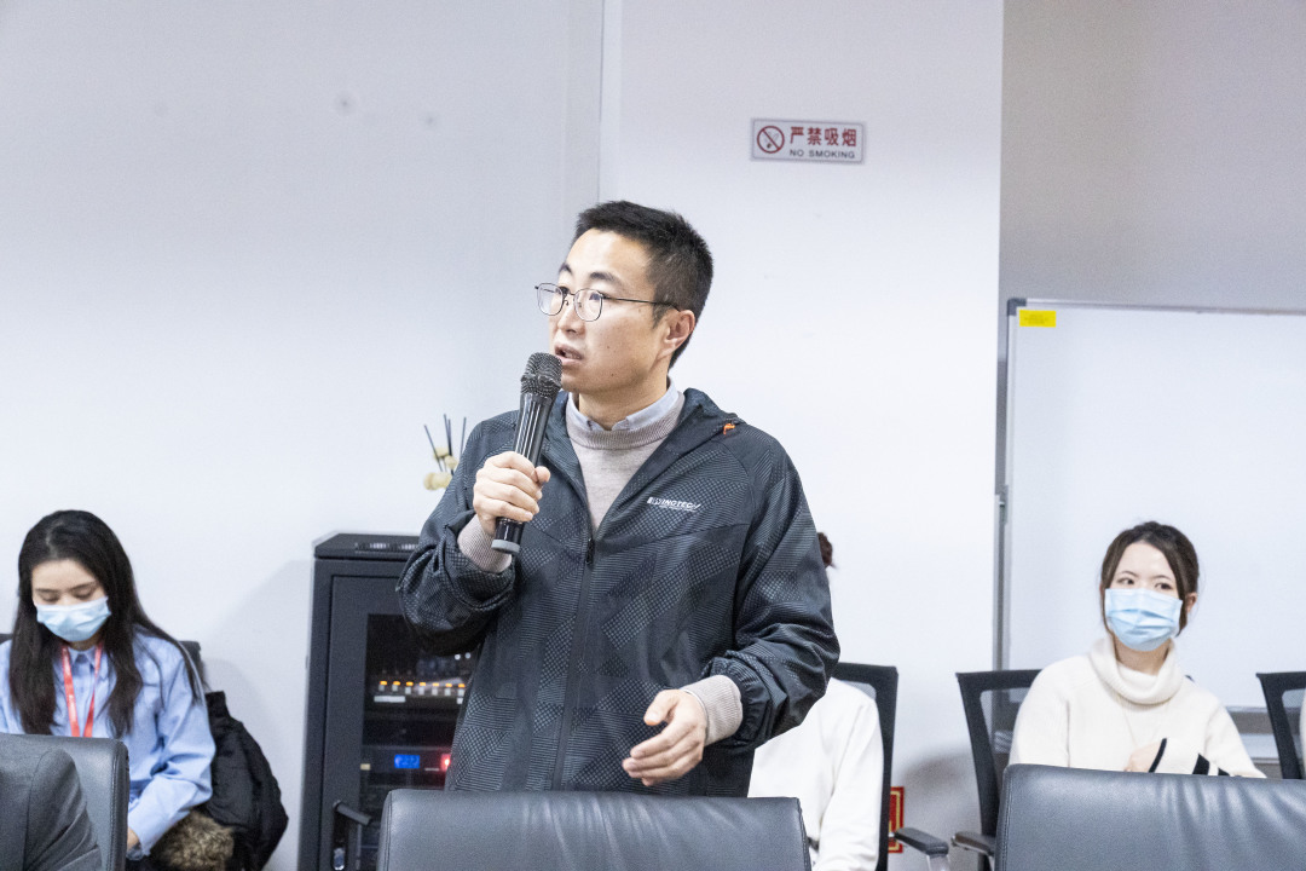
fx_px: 2539
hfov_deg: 28.8
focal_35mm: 70
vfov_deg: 19.5
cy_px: 436
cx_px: 653
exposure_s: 1/125
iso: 12800
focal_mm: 70
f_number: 7.1
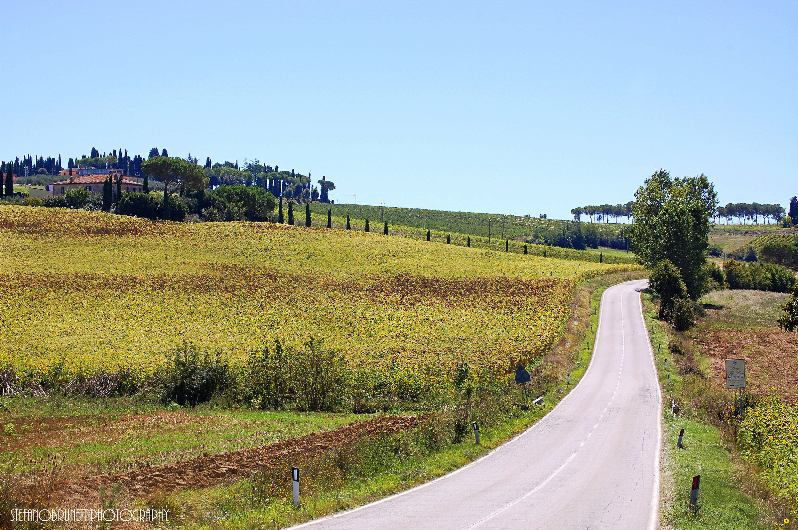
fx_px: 1827
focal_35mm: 82
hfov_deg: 24.6
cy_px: 265
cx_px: 399
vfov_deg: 16.5
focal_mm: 55
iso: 200
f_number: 9
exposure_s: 1/320
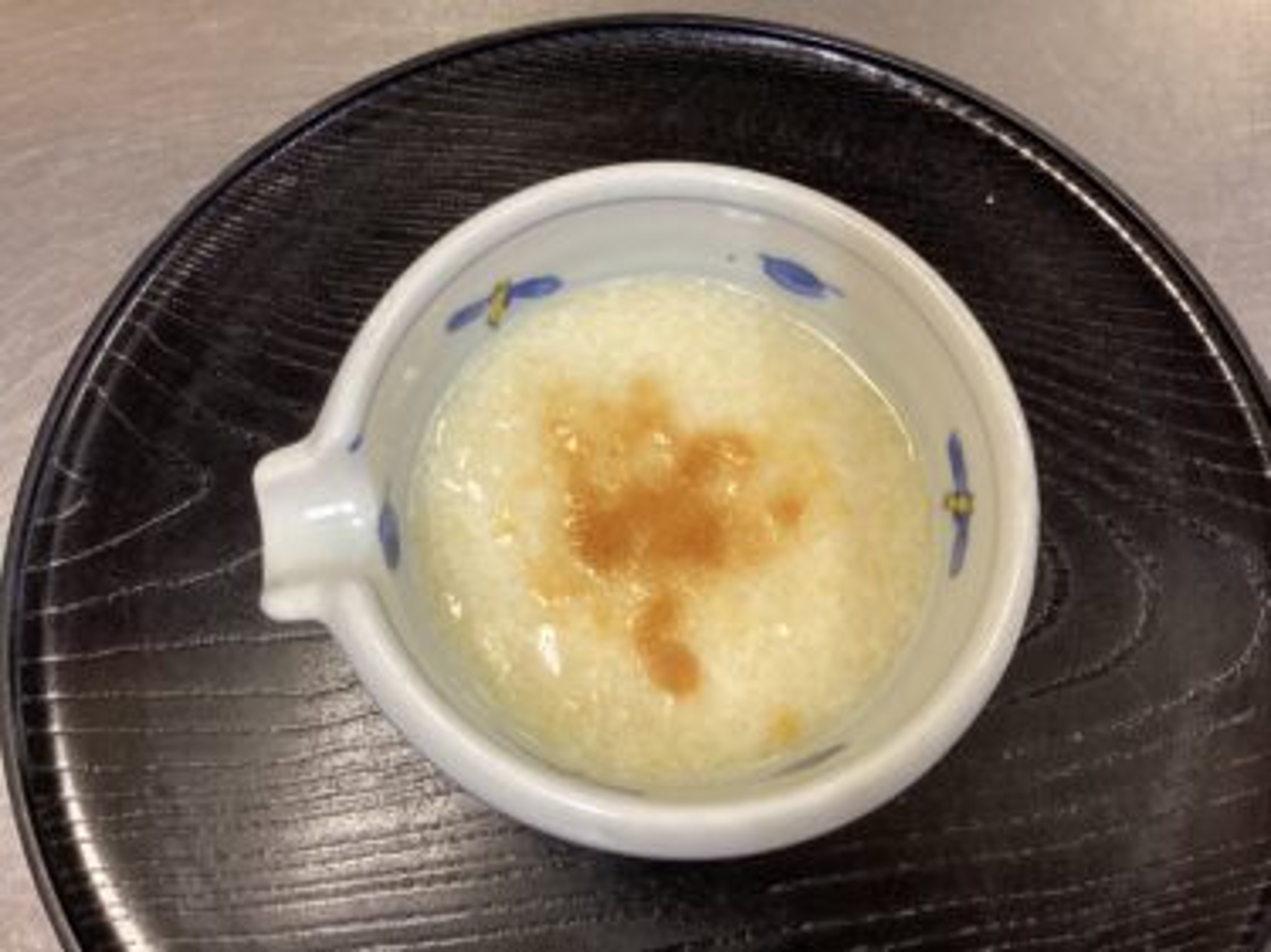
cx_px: 636
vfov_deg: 45.4
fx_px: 1138
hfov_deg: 58.4
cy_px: 476
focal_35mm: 31
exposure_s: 1/60
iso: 200
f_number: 2.4
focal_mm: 3.3
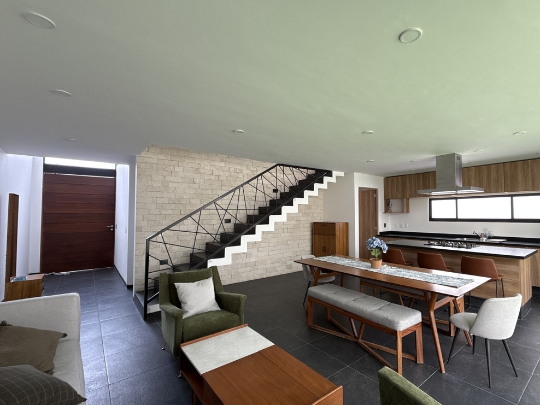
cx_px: 306
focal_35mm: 17
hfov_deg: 90.5
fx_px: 265
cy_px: 205
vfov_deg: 74.7
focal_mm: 2.22
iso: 80
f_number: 2.2
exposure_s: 1/99
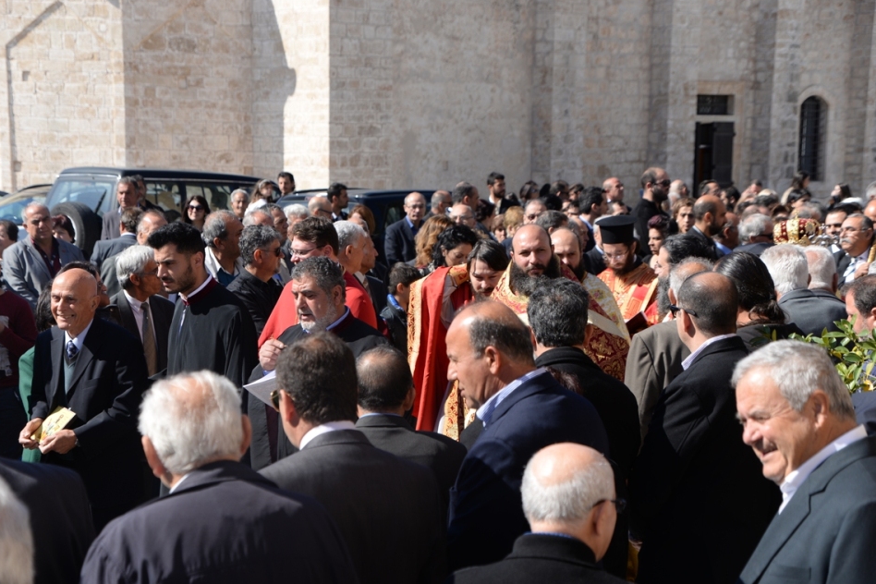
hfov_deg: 25.7
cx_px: 433
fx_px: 1922
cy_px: 293
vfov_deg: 17.3
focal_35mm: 79
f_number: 6.3
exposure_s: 1/250
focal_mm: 78
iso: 100
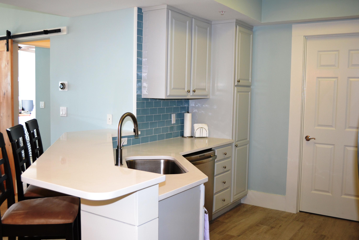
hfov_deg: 53.1
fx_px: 359
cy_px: 120
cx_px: 180
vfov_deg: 36.9
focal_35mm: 36
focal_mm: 24
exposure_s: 1/60
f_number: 4
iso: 640
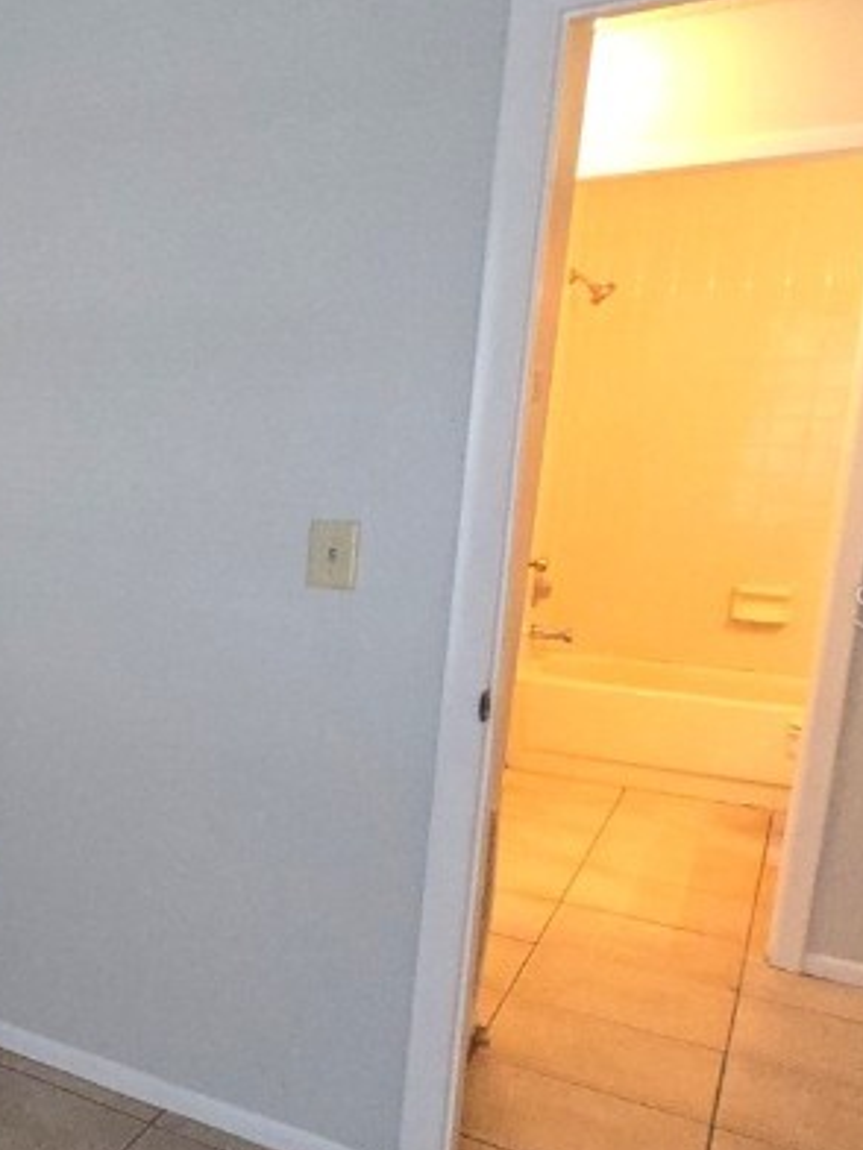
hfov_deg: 29.3
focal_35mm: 34
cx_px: -373
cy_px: 604
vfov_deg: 53.9
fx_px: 1130
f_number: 2.2
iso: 500
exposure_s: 1/60
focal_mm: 2.2
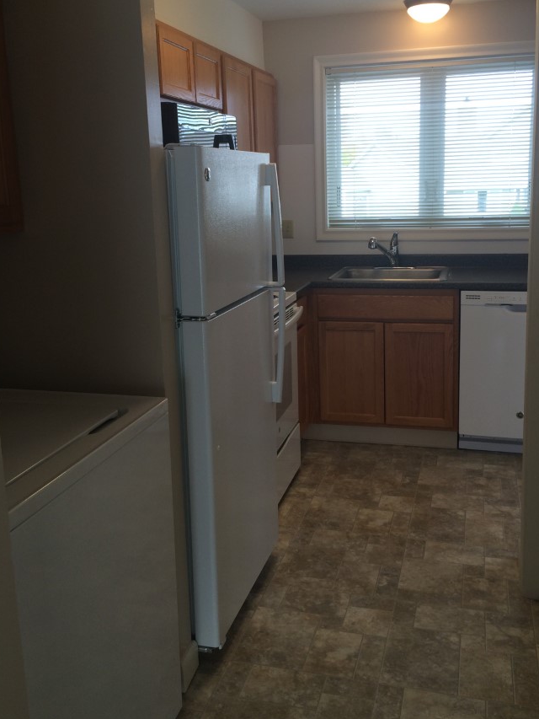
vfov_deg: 51.3
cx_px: 286
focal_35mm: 36
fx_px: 747
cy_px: 323
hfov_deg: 39.7
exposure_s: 1/40
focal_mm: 4.12
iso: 40
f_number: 2.2
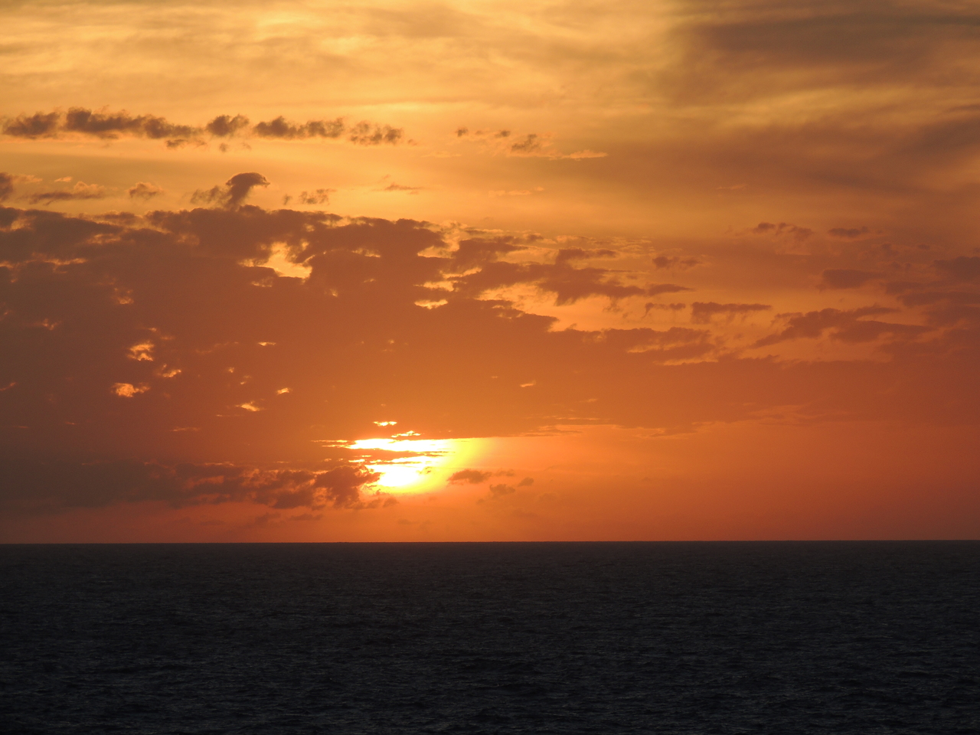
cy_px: 368
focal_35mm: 275
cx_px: 490
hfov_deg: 7.2
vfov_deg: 5.4
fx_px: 7785
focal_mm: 49
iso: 100
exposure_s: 1/500
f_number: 4.7
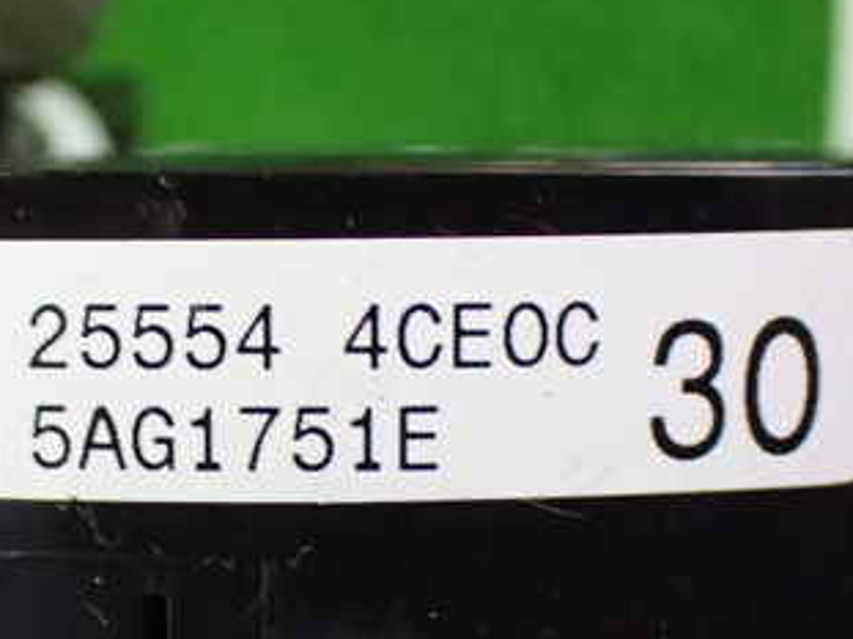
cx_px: 197
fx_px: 2094
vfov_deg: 17.3
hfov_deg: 22.8
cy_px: 469
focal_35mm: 85
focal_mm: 7.84
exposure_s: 1/40
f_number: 2.9
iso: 1250
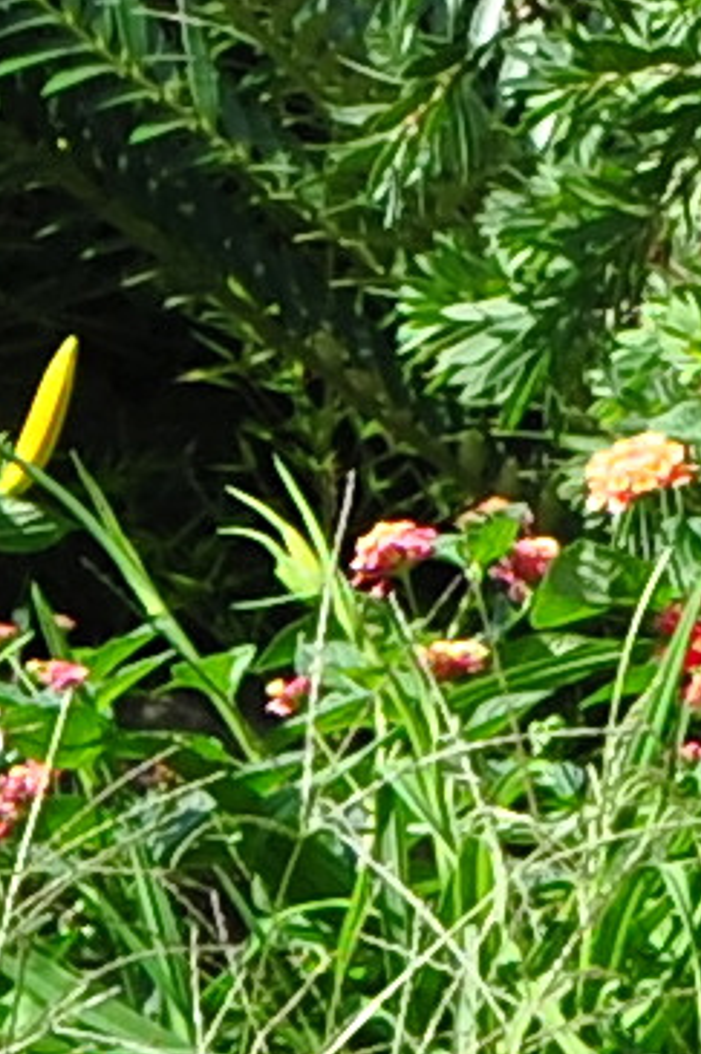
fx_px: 18004
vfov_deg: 3.3
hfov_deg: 2.2
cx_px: 1538
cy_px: 953
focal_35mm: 616
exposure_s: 1/250
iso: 250
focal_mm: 35
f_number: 8
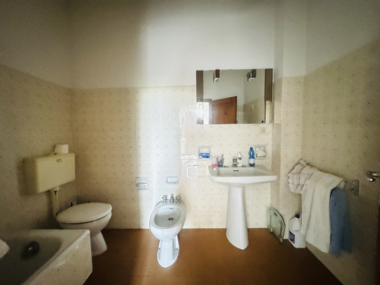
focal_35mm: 14
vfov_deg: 85.7
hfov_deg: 102.1
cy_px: 142
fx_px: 154
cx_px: 190
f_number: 2.2
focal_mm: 2.22
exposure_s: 1/30
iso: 1600
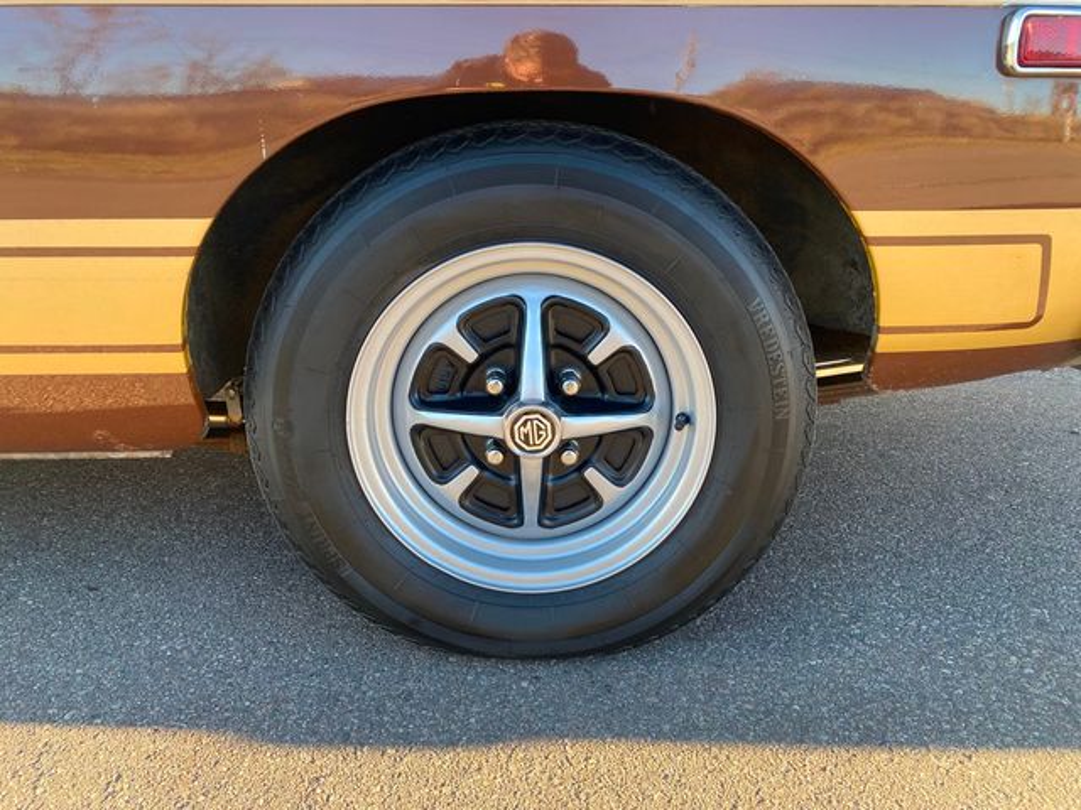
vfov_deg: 53.1
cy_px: 405
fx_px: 812
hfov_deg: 67.3
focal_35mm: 26
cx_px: 540
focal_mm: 4.25
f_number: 1.8
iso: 32
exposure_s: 1/122
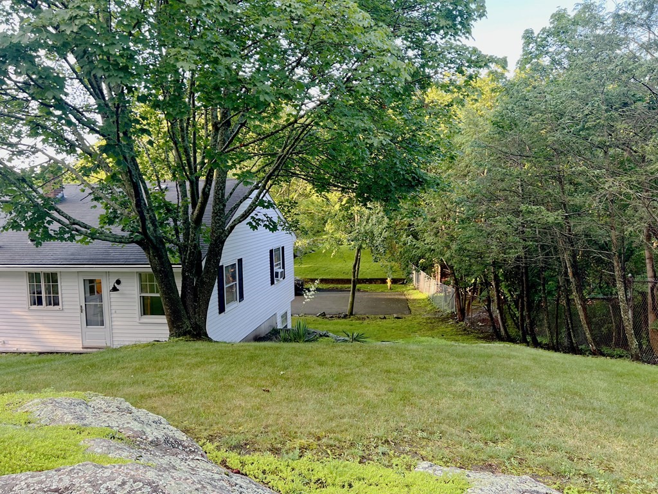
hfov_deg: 67.3
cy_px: 247
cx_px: 329
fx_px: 494
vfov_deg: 53.1
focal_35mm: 26
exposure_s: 1/121
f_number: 1.5
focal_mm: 5.7
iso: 80
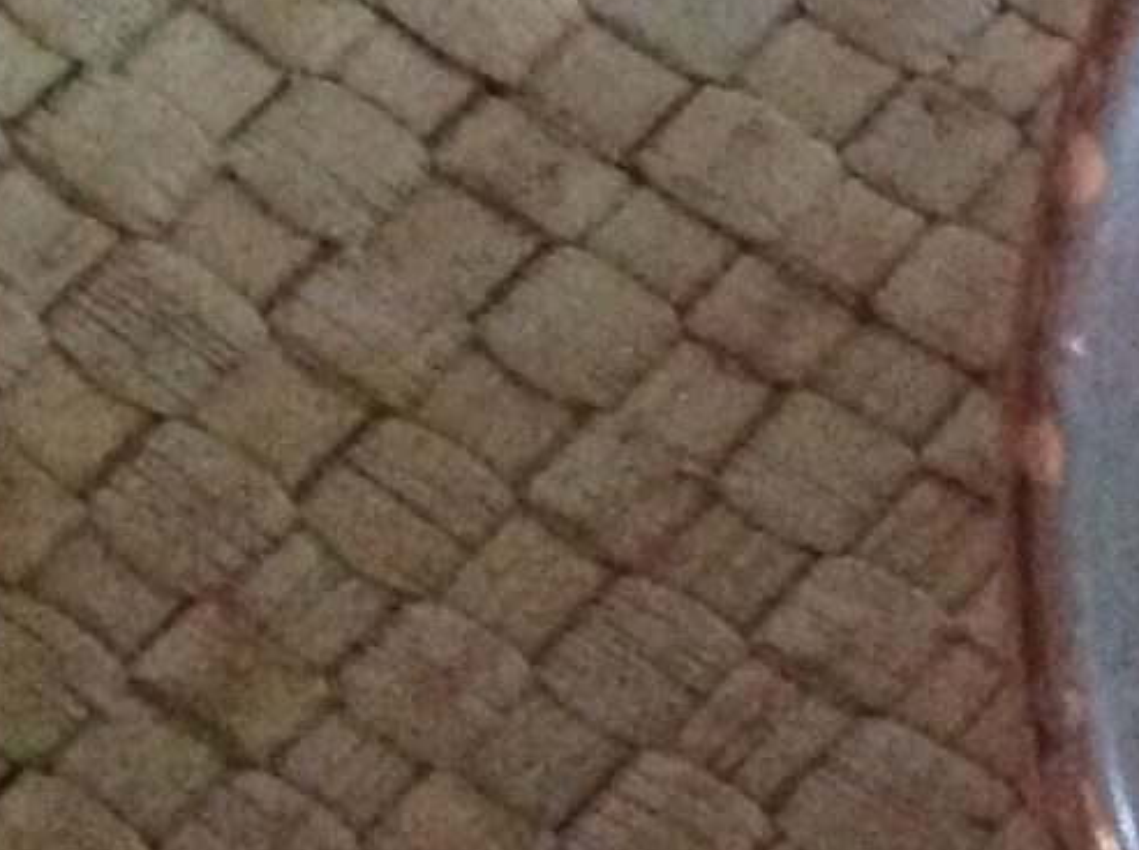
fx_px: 6044
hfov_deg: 9.6
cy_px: 702
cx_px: 2740
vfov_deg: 8.0
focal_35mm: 184
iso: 800
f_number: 2.4
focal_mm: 4.28
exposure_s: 1/15
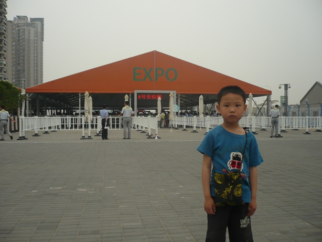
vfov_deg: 39.7
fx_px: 335
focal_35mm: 36
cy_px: 121
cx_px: 161
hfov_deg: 51.3
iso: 100
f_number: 2.8
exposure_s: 1/640
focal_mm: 5.8
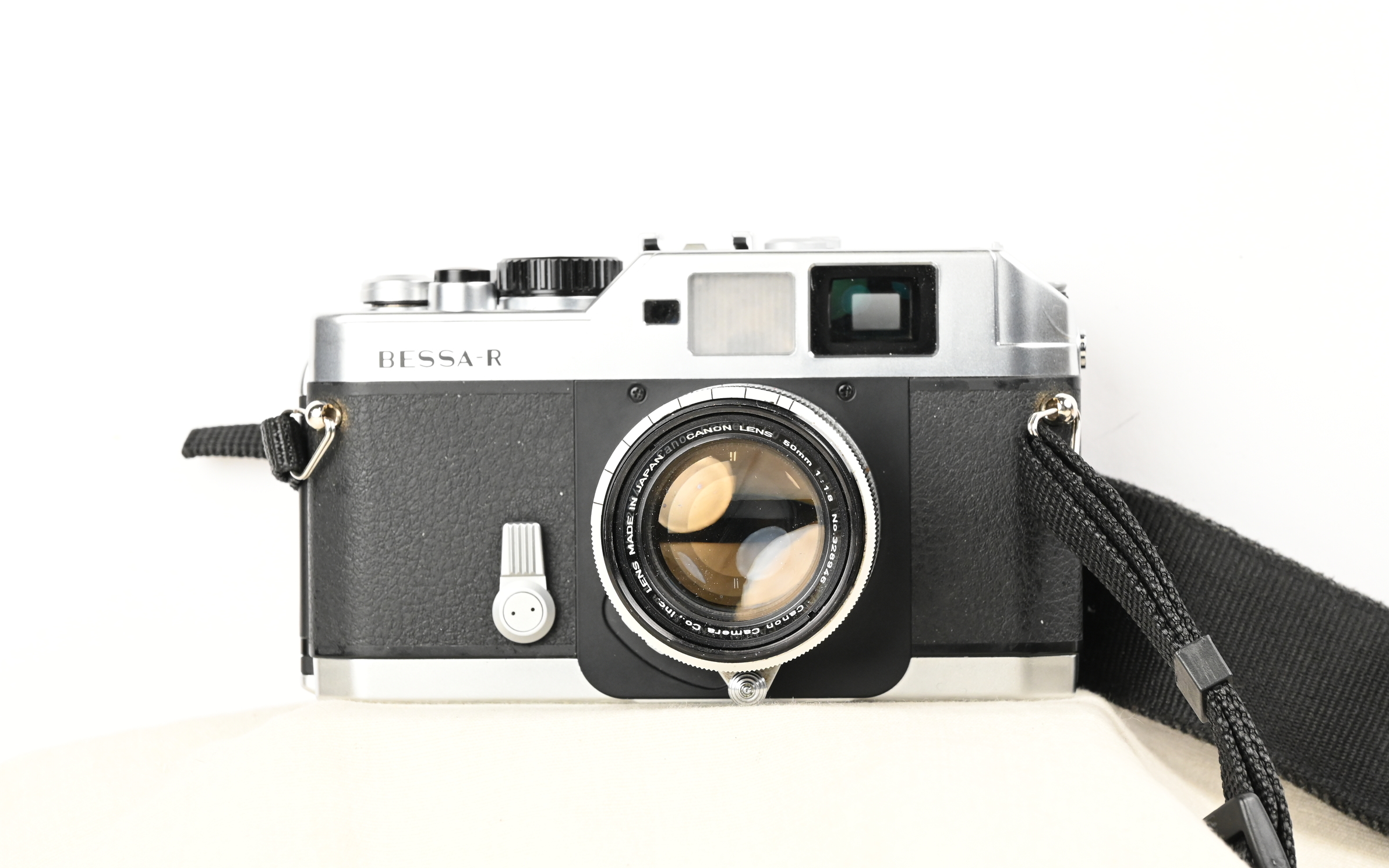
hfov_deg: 17.0
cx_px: 696
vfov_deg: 10.7
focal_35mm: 123
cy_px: 450
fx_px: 4656
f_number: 14
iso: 3200
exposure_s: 1/100
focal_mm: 120
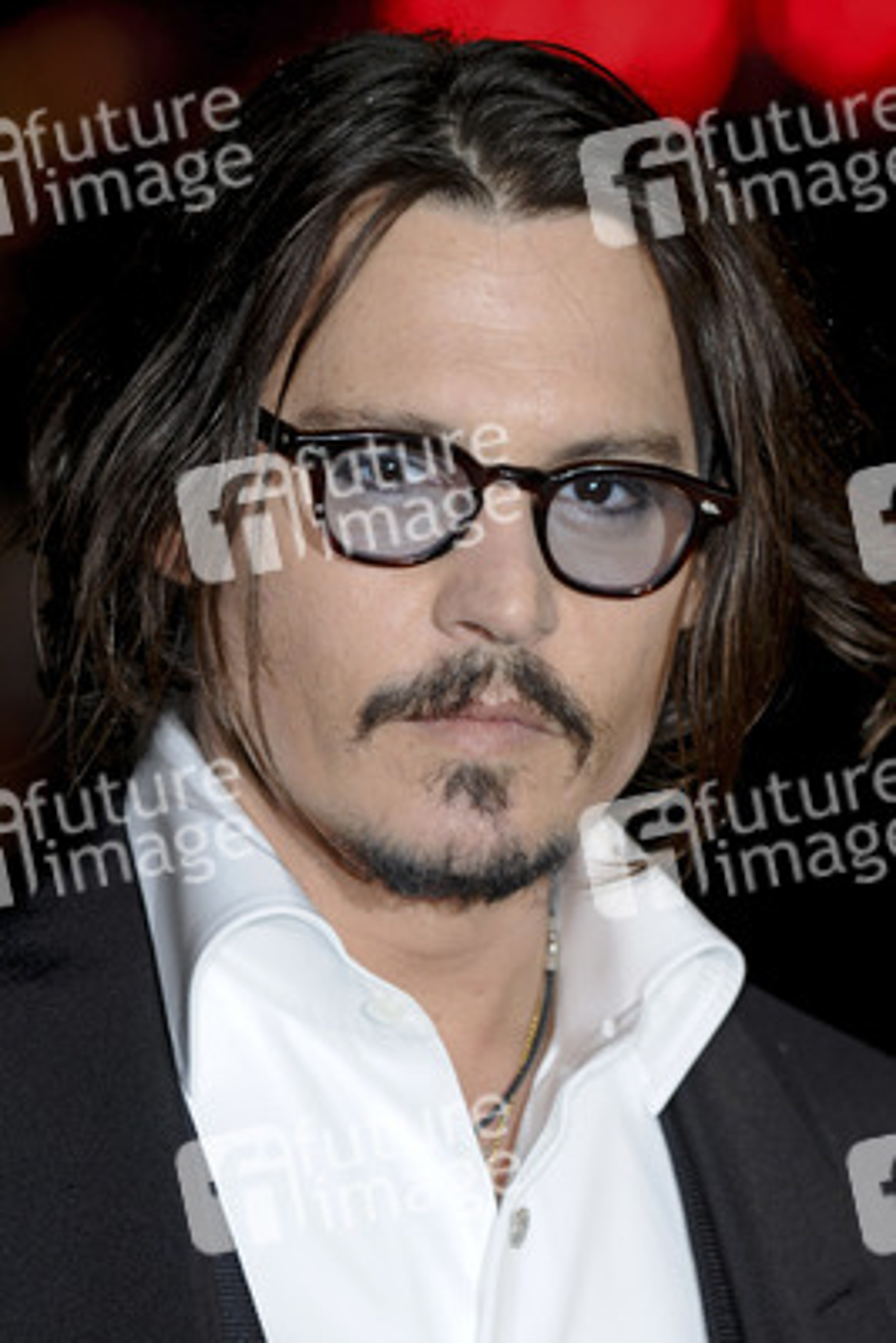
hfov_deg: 4.6
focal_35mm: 300
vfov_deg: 6.9
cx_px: 448
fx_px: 11189
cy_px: 672
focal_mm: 200
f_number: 5
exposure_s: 1/160
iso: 400
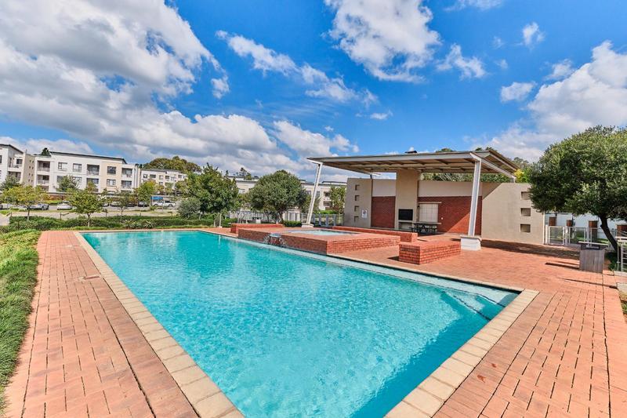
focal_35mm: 15
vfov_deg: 77.3
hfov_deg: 100.4
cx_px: 314
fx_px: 261
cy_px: 209
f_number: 8
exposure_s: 1/2000
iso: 800
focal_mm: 10
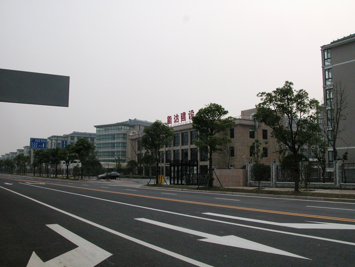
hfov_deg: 52.6
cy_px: 134
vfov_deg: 40.7
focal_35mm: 35
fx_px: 359
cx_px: 178
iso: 200
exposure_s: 1/877
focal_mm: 8.9
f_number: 8
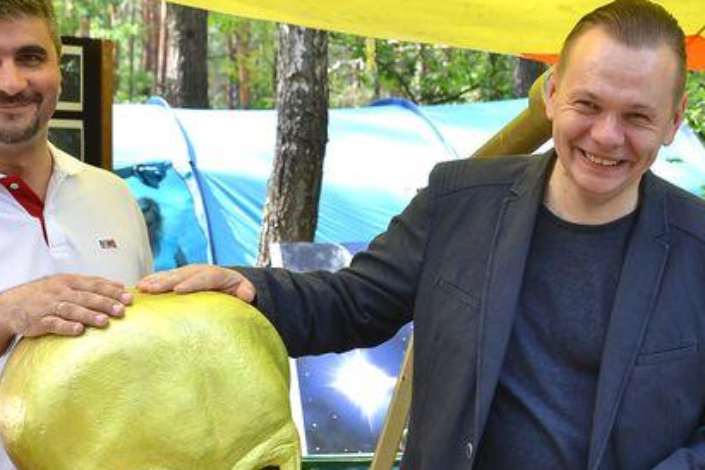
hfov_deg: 22.6
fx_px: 1762
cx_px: 396
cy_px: 407
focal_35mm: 90
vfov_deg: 15.1
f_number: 8
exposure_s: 1/200
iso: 500
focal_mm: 44
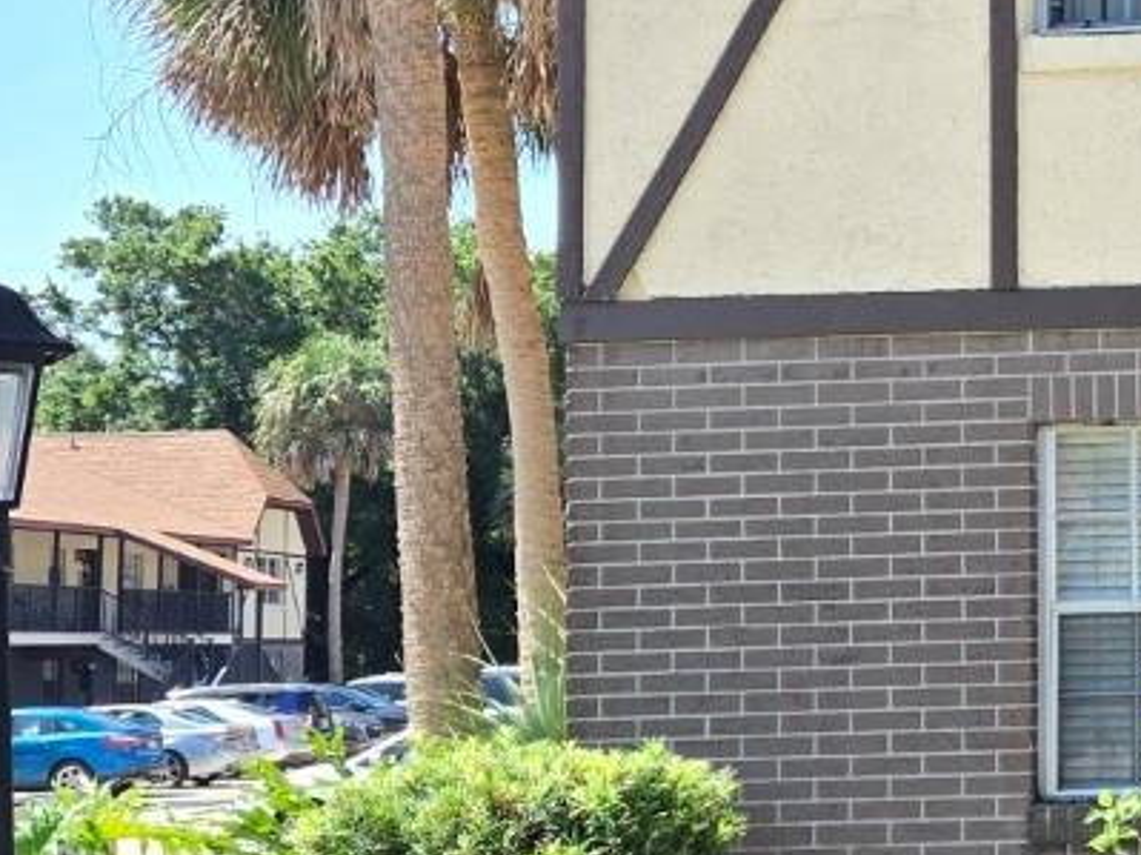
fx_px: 2735
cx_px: 1547
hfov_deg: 21.0
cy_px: 395
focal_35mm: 83
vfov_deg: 17.8
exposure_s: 1/310
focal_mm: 5.4
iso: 25
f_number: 1.8
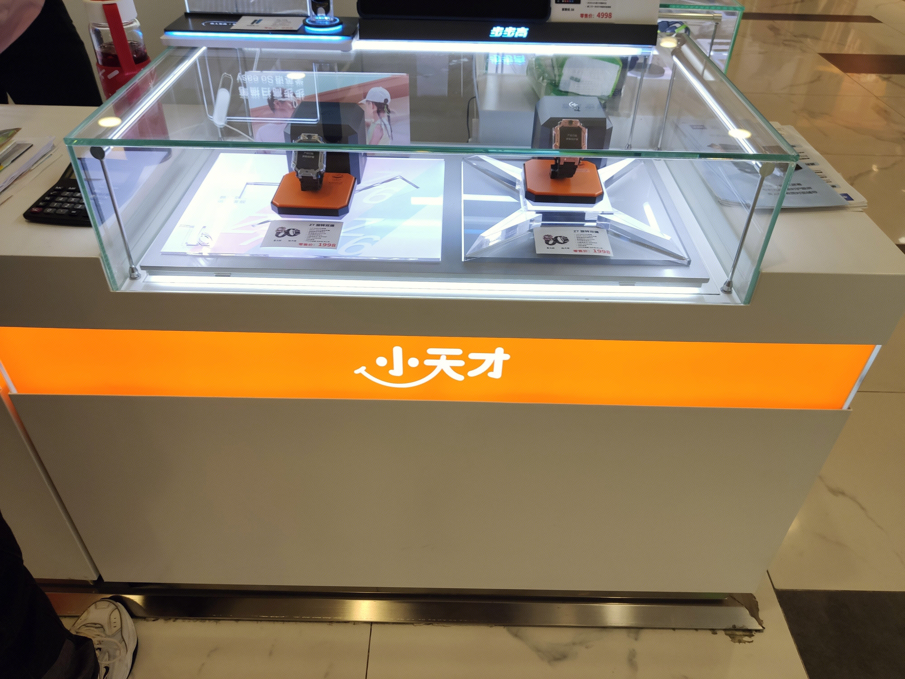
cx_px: 452
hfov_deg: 67.3
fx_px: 680
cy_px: 340
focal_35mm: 26
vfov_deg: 53.1
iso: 120
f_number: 1.75
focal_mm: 4.75
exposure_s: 1/100
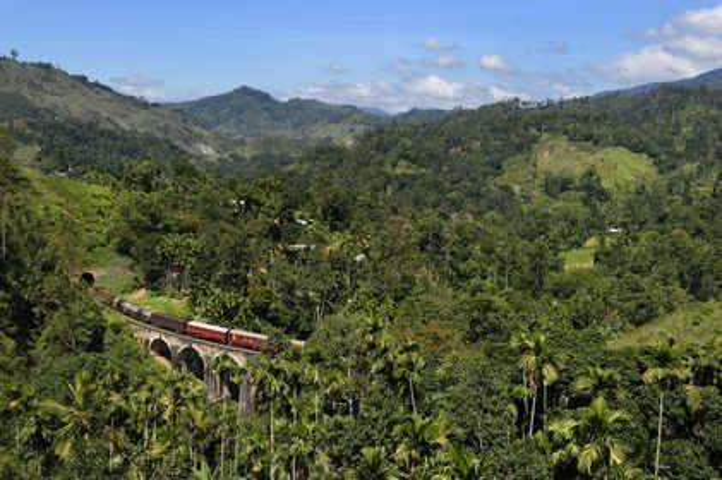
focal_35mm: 40
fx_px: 802
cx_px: 361
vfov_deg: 33.3
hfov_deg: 48.5
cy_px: 240
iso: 400
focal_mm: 40
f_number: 13
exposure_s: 1/400
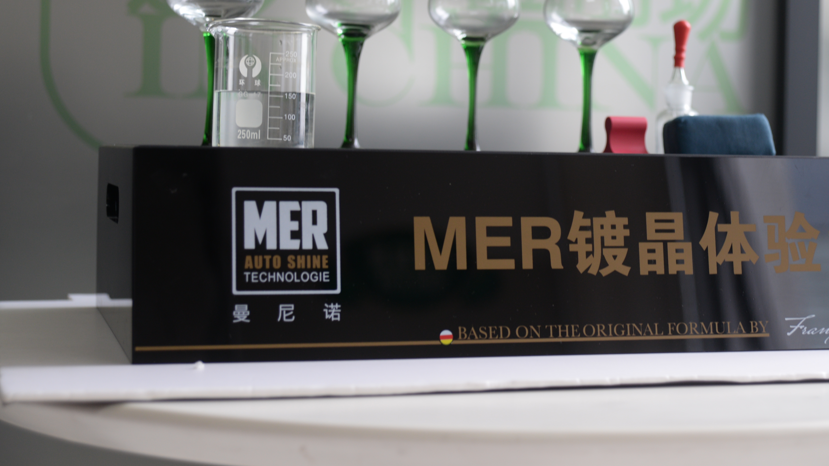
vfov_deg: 16.7
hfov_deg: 29.2
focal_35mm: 72
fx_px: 1583
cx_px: 533
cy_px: 135
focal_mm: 52
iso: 320
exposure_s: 1/60
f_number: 3.8
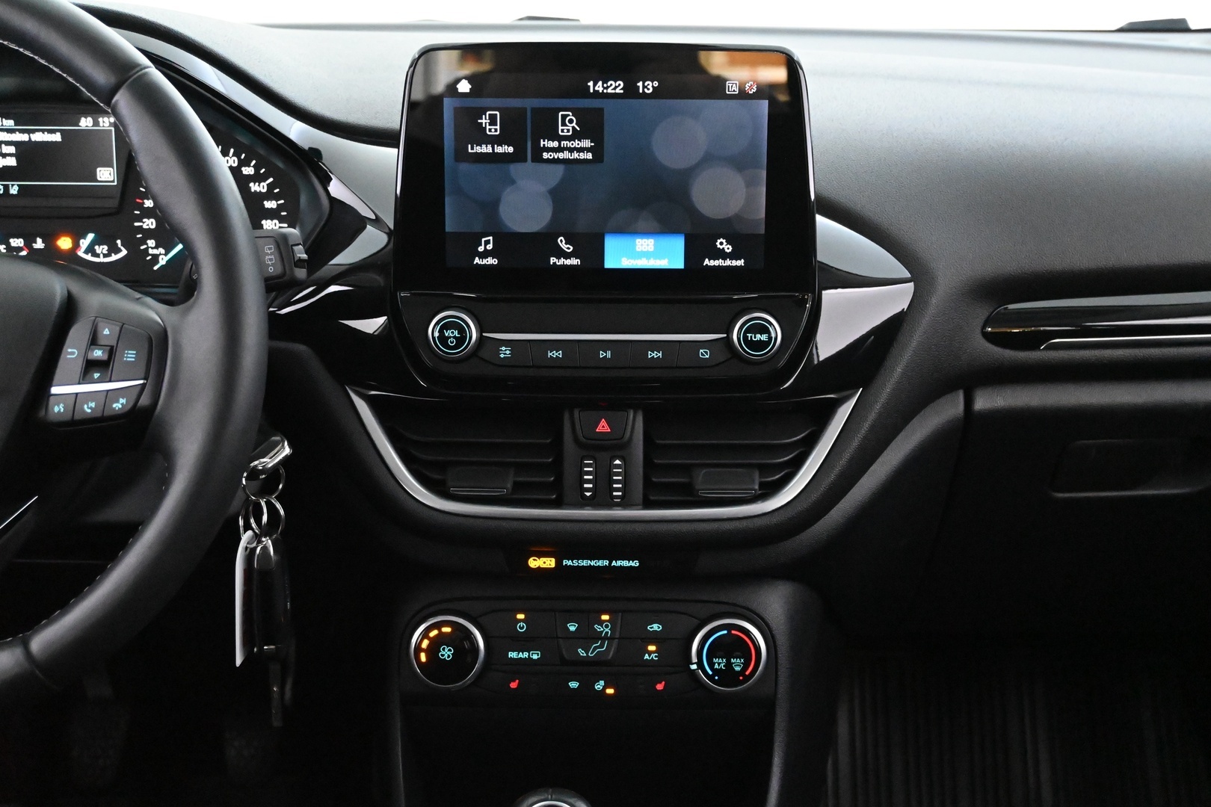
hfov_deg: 43.0
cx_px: 606
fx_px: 1539
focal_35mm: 46
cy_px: 404
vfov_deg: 29.4
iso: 11400
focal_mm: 30.5
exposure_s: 1/50
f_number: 4.8
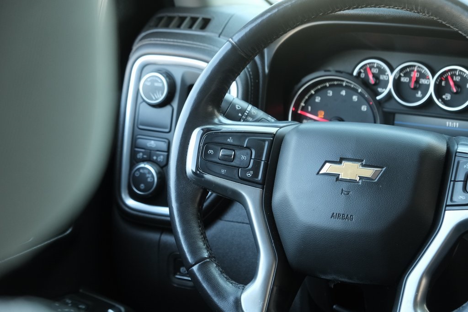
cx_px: 234
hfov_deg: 24.5
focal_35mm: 83
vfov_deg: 16.5
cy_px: 156
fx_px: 1079
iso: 1600
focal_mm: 55
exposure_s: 1/100
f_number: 5
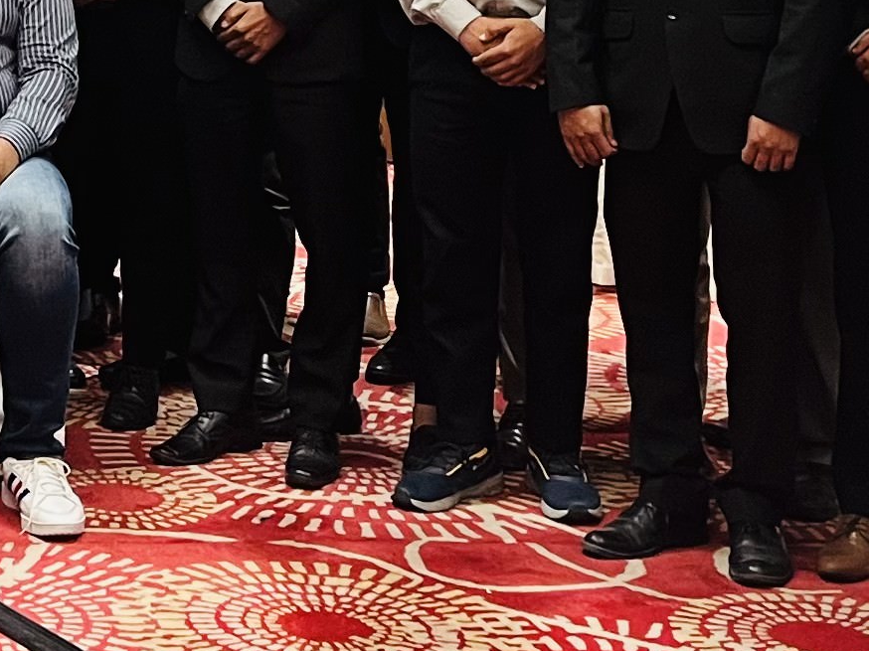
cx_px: -70
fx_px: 3012
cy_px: -378
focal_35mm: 120
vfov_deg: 11.7
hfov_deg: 16.0
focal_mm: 5.7
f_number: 1.5
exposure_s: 1/50
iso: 250
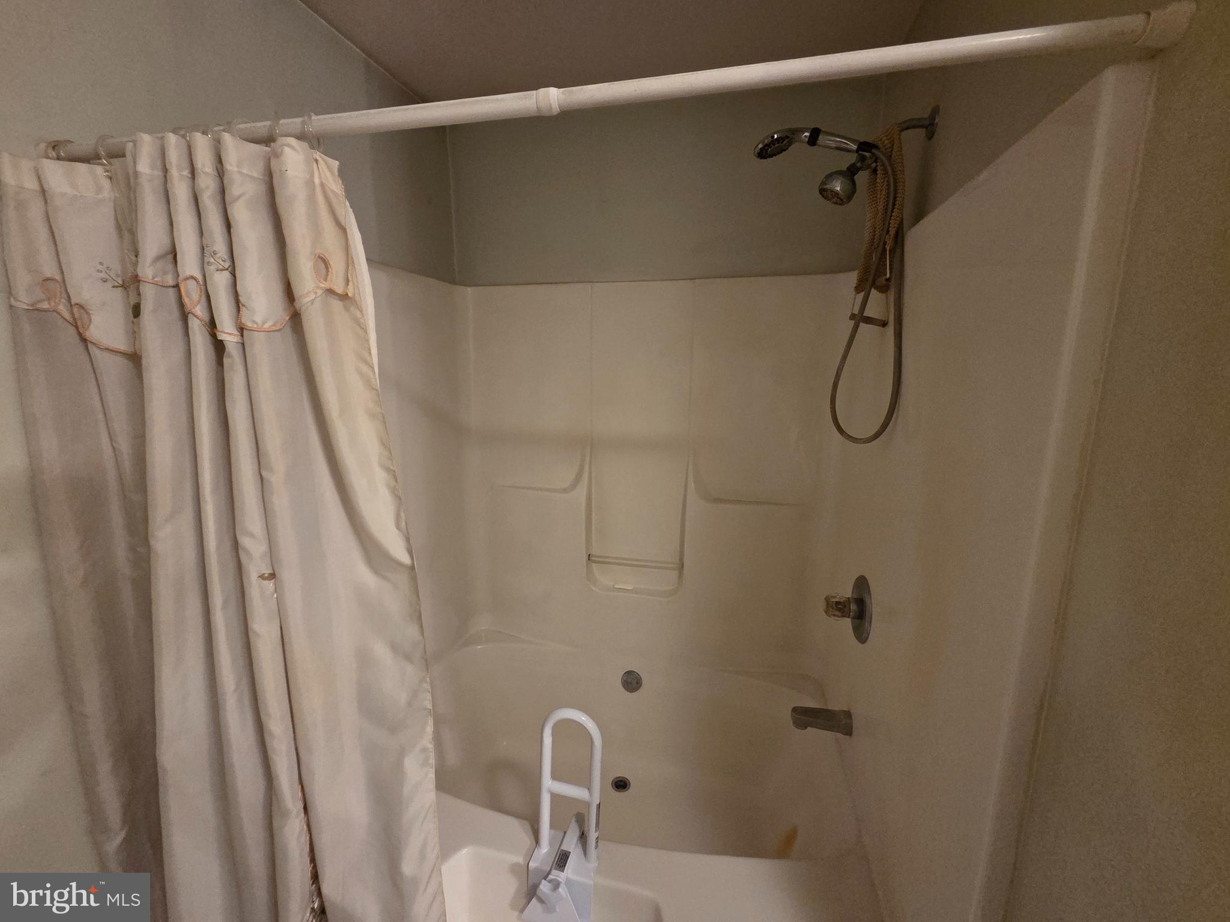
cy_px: 461
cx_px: 615
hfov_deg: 106.2
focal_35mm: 13
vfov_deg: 89.9
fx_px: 462
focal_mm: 2.2
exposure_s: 1/40
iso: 1250
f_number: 2.2
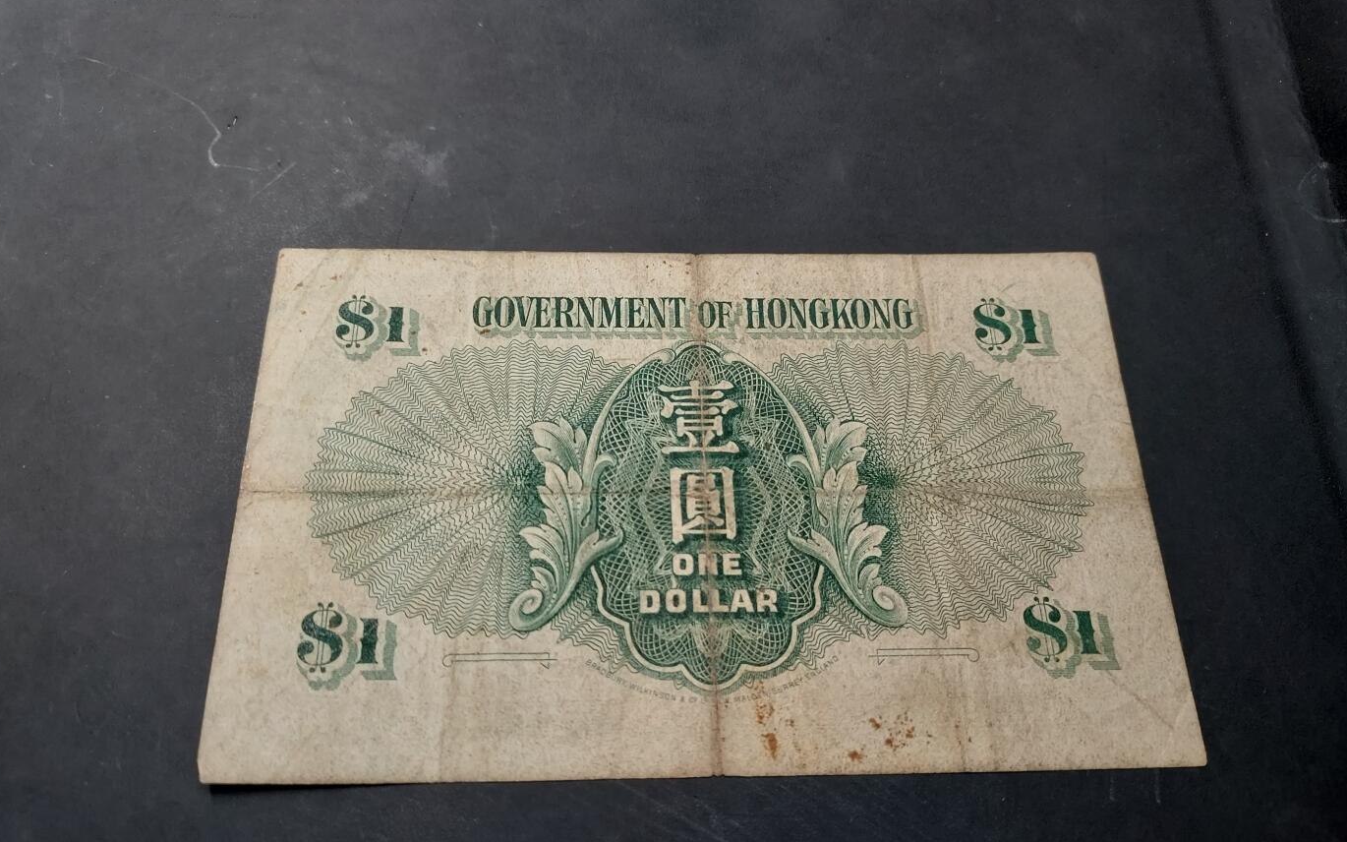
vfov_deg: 47.5
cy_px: 478
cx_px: 674
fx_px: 954
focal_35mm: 26
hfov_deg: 70.4
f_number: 1.8
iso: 80
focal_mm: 4.6
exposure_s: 1/50
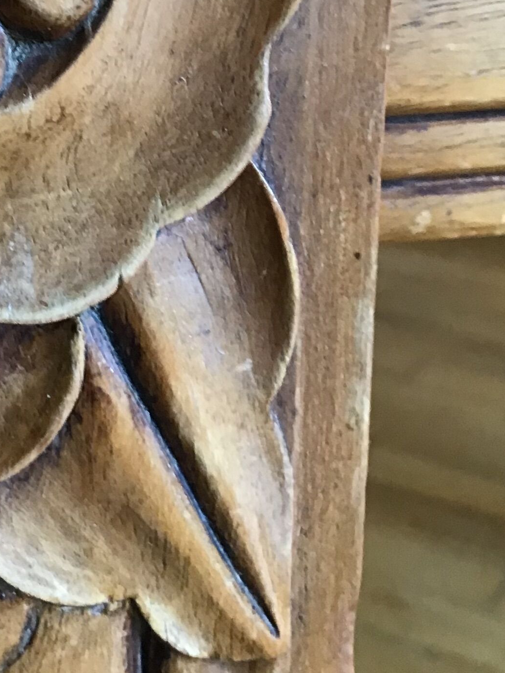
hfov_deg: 19.8
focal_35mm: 73
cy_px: 98
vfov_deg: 26.0
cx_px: 45
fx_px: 1420
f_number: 2.4
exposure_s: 1/33
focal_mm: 3.3
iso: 100
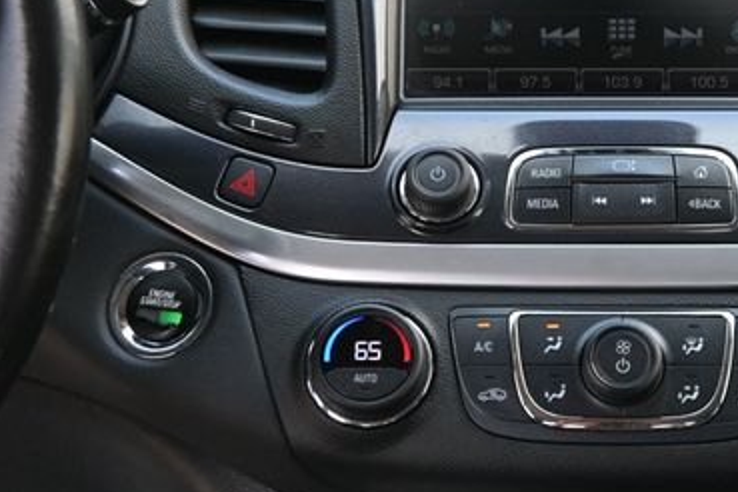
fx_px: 2665
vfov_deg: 10.5
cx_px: 632
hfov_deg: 15.6
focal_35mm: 130
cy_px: 146
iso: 900
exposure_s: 1/125
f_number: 6.3
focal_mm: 50
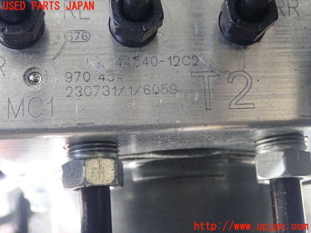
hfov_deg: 31.7
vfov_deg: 24.0
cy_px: 116
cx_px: 156
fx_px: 548
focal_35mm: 61
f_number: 3.6
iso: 800
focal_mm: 11.01
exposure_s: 1/40
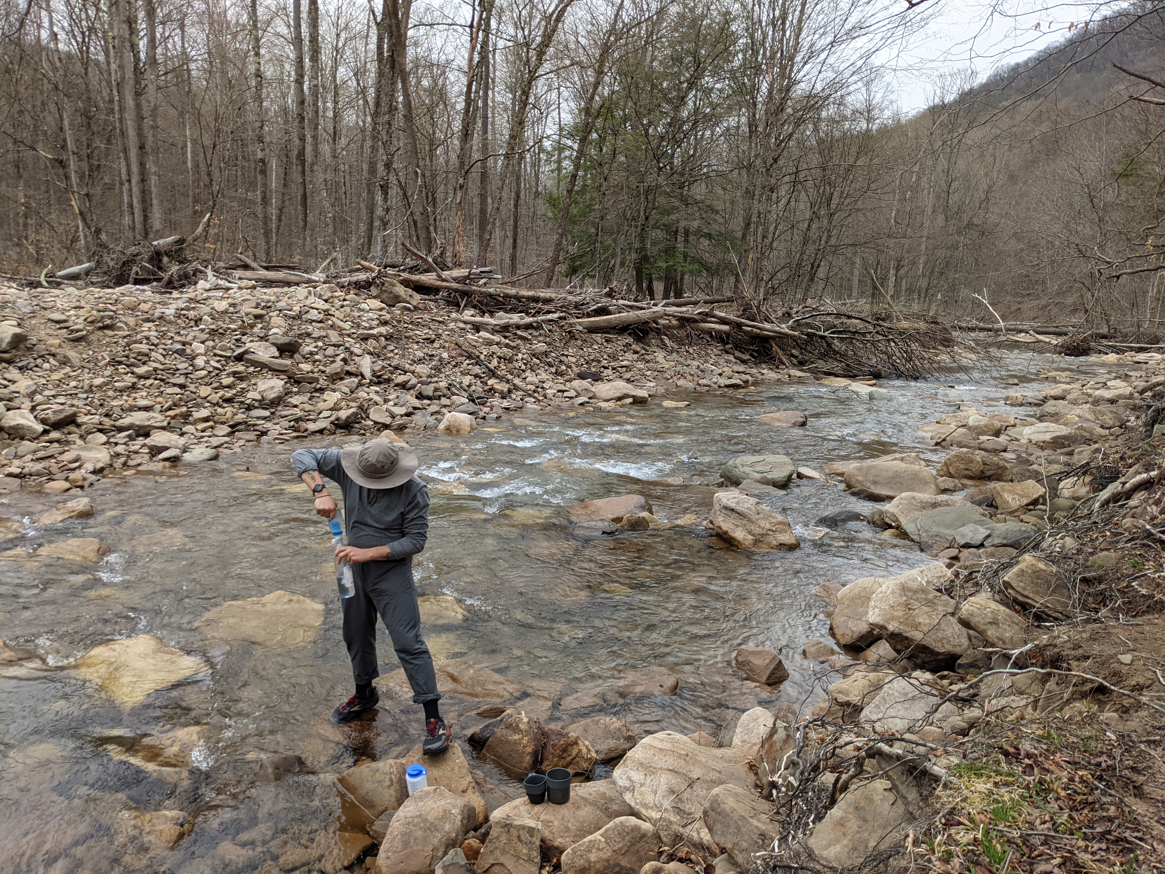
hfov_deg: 65.3
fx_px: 909
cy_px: 437
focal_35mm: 27
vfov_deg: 51.4
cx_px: 582
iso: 48
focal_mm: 4.38
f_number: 1.73
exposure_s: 1/939
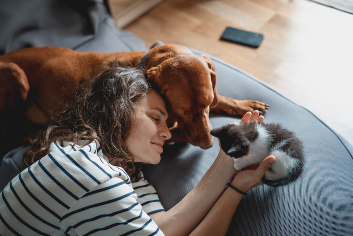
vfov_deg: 24.6
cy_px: 118
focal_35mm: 55
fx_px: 539
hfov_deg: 36.2
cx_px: 176
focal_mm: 55
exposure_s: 1/125
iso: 200
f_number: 2.2
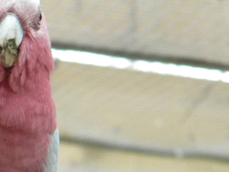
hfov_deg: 5.1
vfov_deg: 3.8
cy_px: 137
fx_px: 2588
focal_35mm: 391
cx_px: -24
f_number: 5
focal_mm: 28.3
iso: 592
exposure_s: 1/140
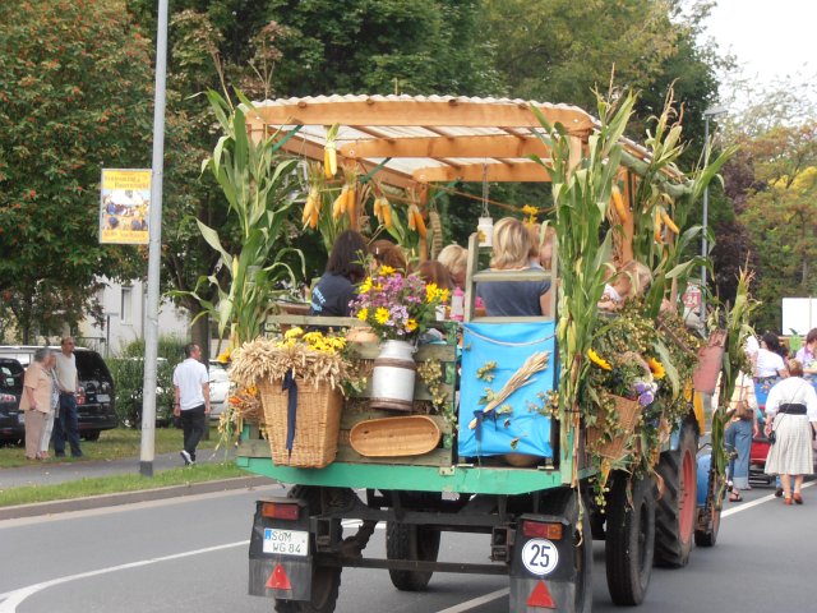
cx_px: 408
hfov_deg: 17.7
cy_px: 306
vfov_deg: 13.3
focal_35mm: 111
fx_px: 2620
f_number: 5.5
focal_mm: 19.64
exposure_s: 1/100
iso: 80
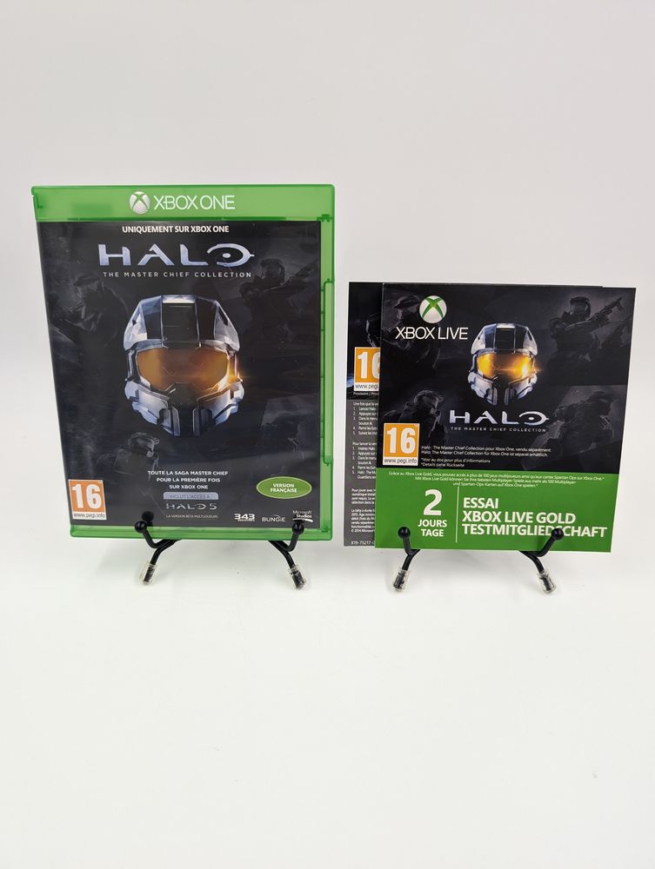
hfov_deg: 56.9
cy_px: 434
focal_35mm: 24
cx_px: 328
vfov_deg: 71.5
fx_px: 604
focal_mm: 6.9
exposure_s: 1/23.8
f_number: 1.68
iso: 30
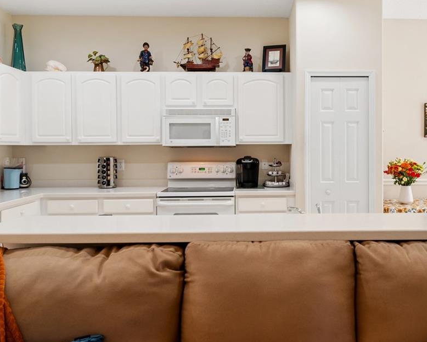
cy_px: 149
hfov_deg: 55.1
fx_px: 404
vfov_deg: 45.7
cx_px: 263
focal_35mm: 32
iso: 250
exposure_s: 1/30
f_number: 6.3
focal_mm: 16.5
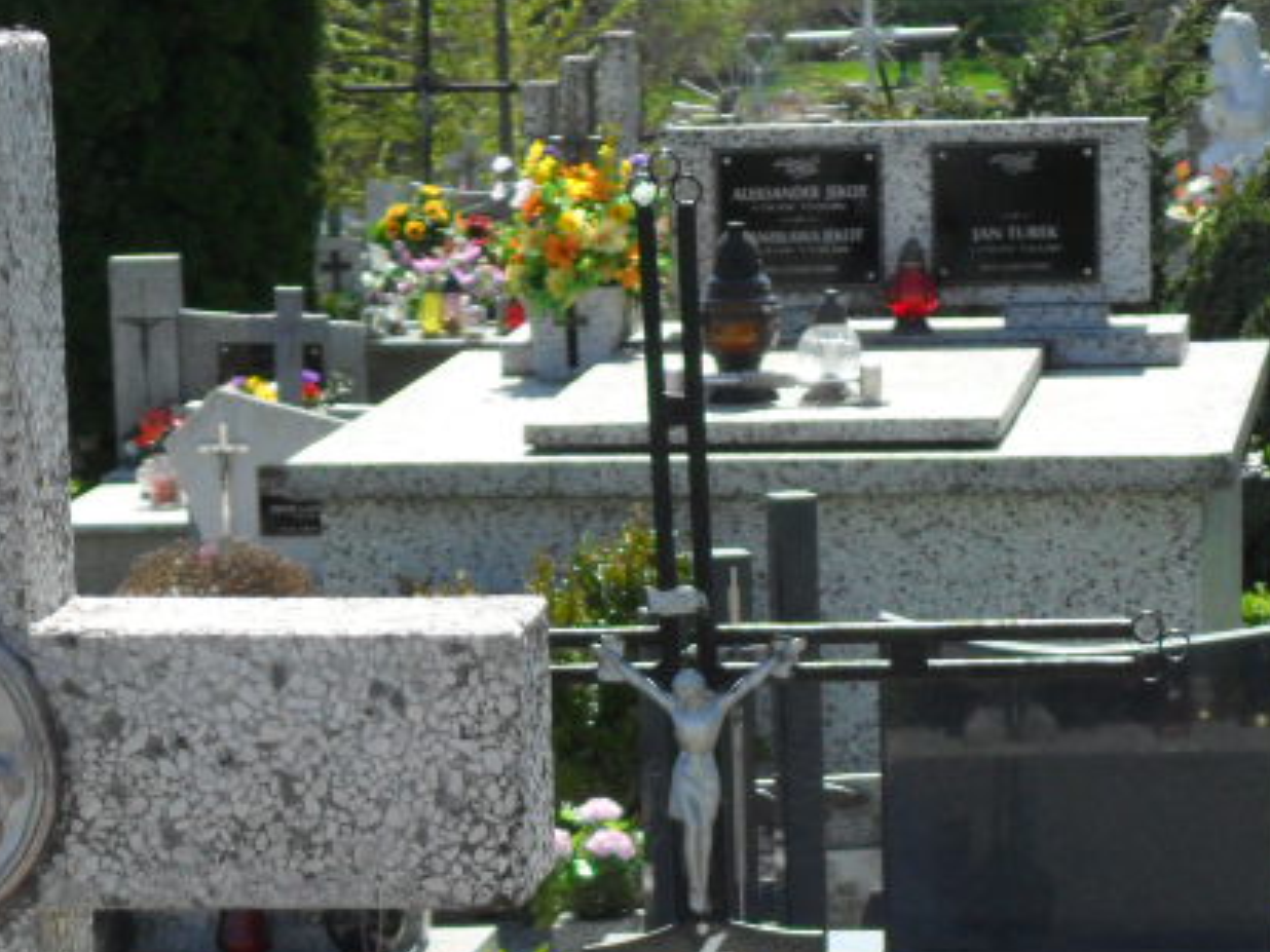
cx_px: 721
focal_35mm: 184
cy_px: 1072
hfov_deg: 10.7
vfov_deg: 8.0
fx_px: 6751
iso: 100
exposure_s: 1/500
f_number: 3.9
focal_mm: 13.2
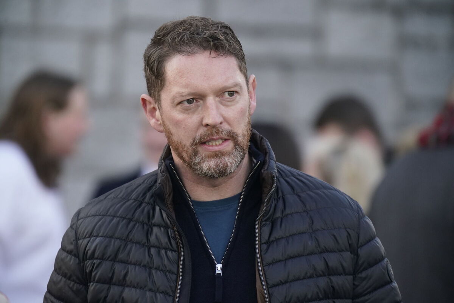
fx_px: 5044
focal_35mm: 400
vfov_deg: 3.4
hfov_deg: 5.2
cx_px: 227
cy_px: 152
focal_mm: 400
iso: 3200
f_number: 5.6
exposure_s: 1/1000
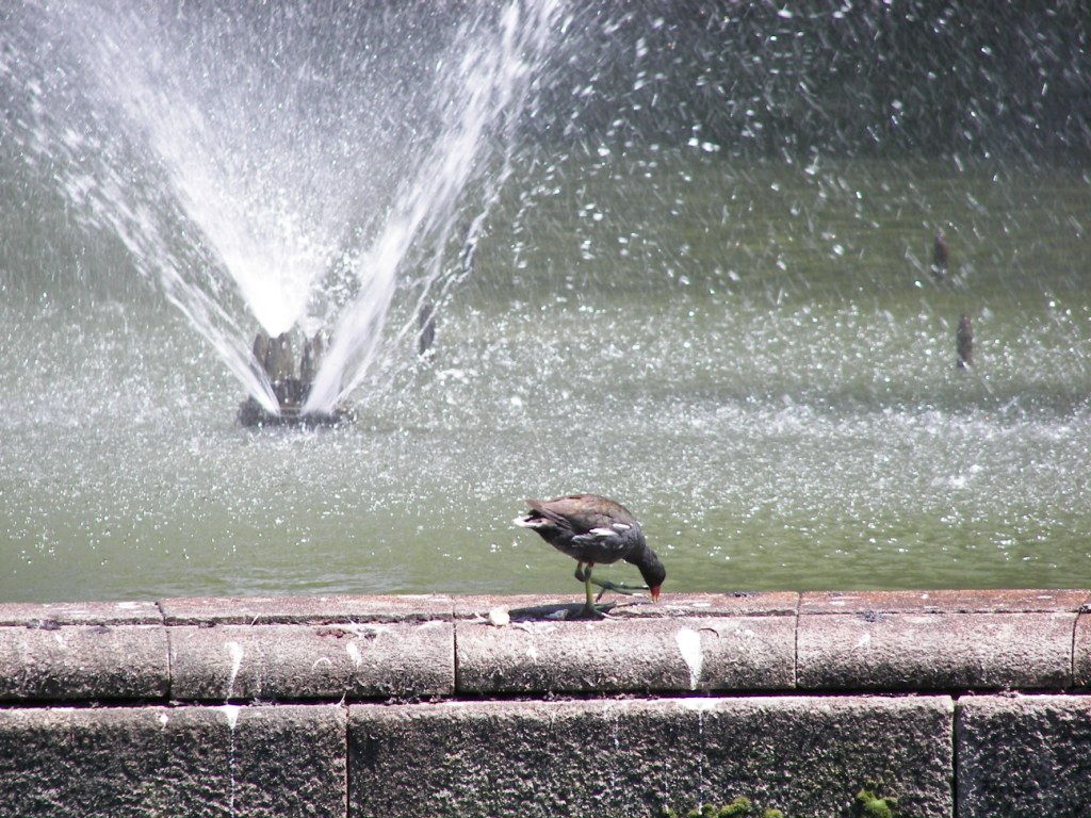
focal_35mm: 432
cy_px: 409
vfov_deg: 3.4
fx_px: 13615
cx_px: 546
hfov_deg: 4.6
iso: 50
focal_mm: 72
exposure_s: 1/200
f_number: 3.7
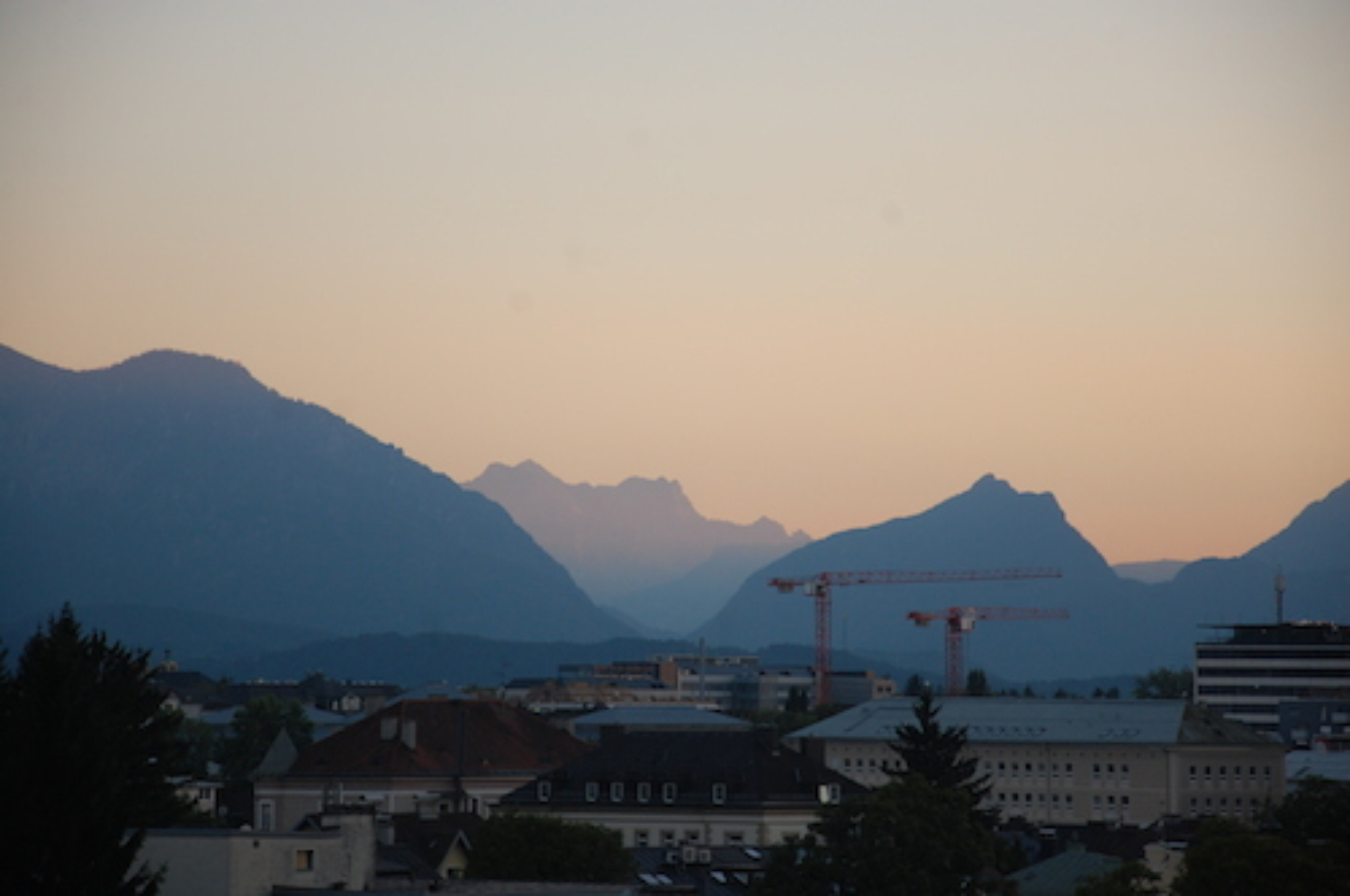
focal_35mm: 158
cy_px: 448
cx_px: 675
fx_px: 5899
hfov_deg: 13.1
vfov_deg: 8.7
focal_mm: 105
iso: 400
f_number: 5.6
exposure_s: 1/160
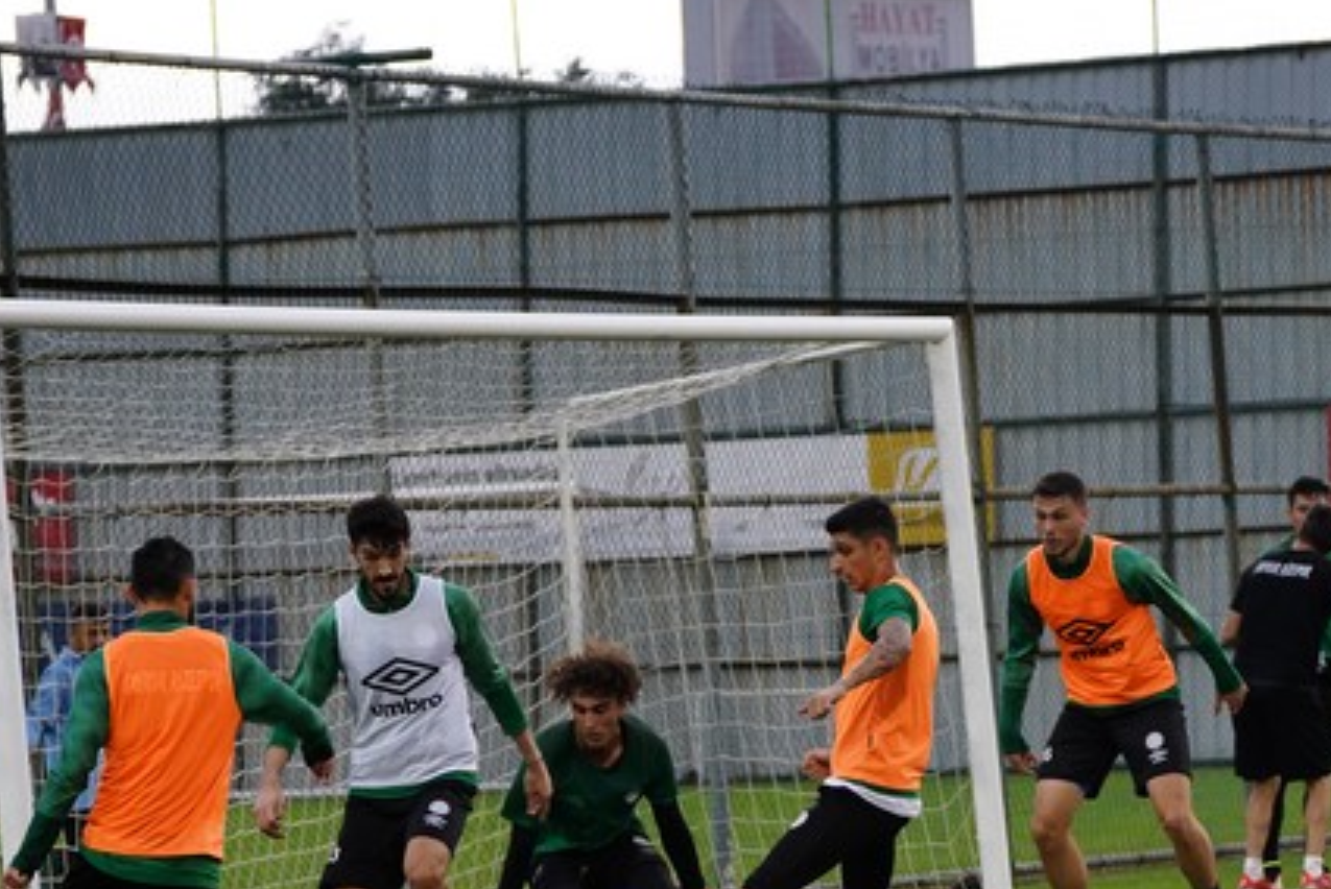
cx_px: 795
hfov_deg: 8.3
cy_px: 665
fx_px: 9212
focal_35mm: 249
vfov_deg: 5.5
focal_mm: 158
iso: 4000
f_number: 5.6
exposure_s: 1/400
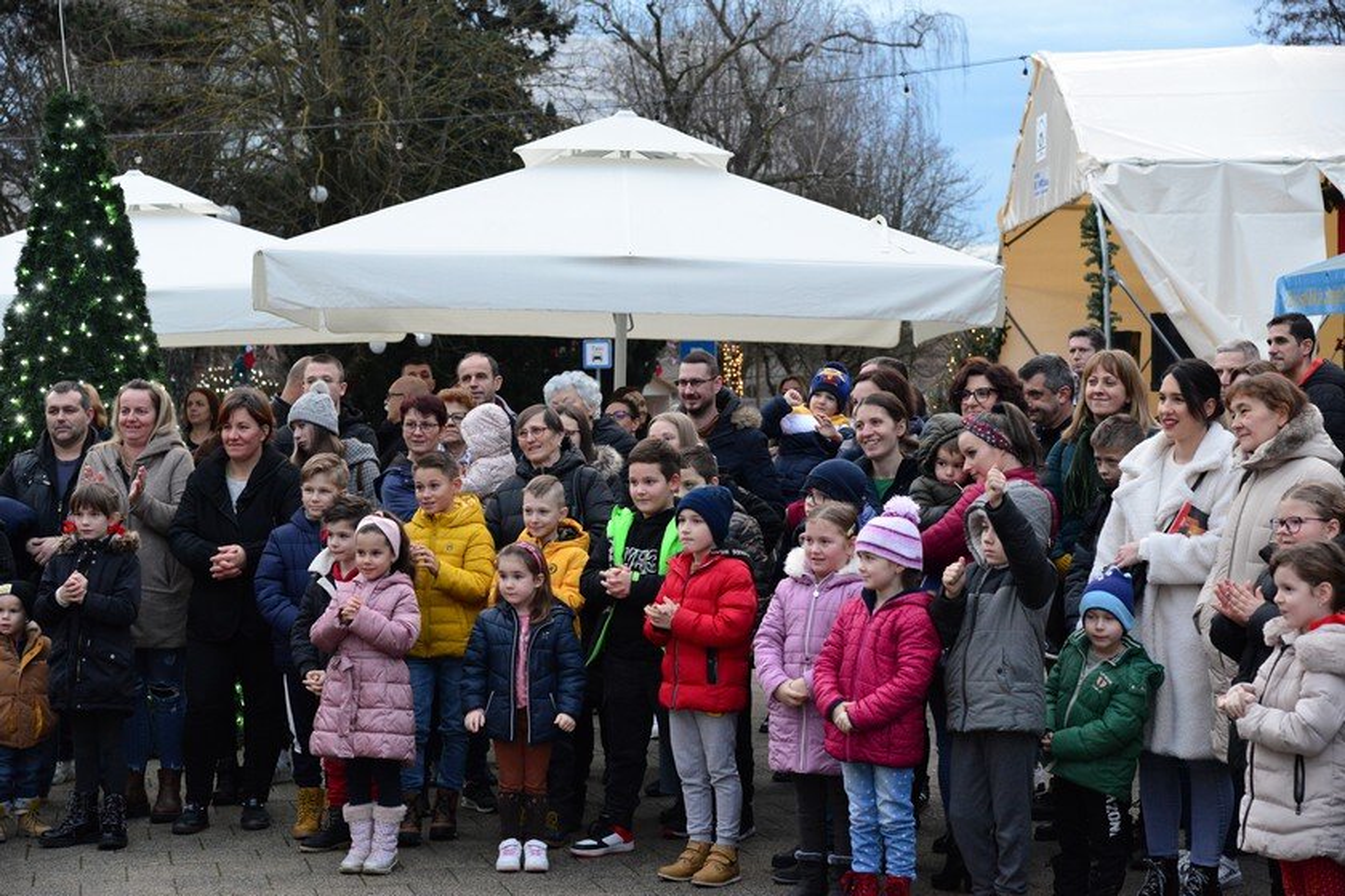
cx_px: 672
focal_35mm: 70
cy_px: 448
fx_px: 2615
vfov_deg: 19.5
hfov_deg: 28.8
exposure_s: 1/125
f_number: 5
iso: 3200
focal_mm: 70
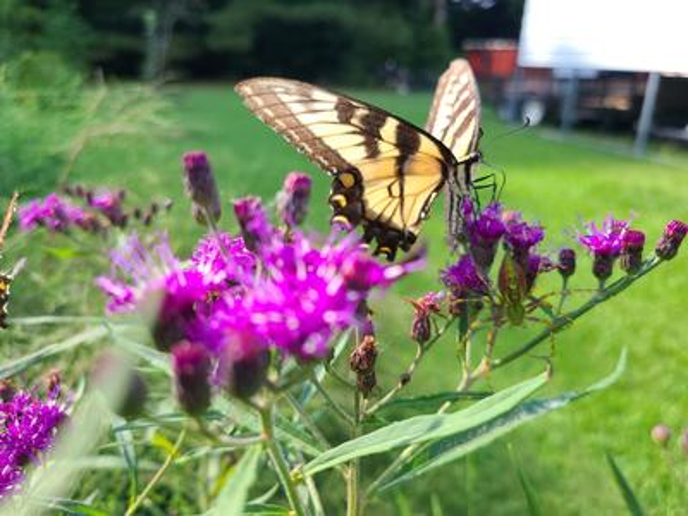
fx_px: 517
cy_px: 258
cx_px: 344
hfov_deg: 67.3
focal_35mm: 26
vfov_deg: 53.1
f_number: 1.8
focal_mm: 5.4
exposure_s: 1/322
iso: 40
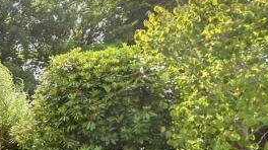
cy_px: 137
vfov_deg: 19.3
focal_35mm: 61
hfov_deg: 26.0
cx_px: -128
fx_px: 433
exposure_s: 1/160
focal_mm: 10
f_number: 8
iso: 160
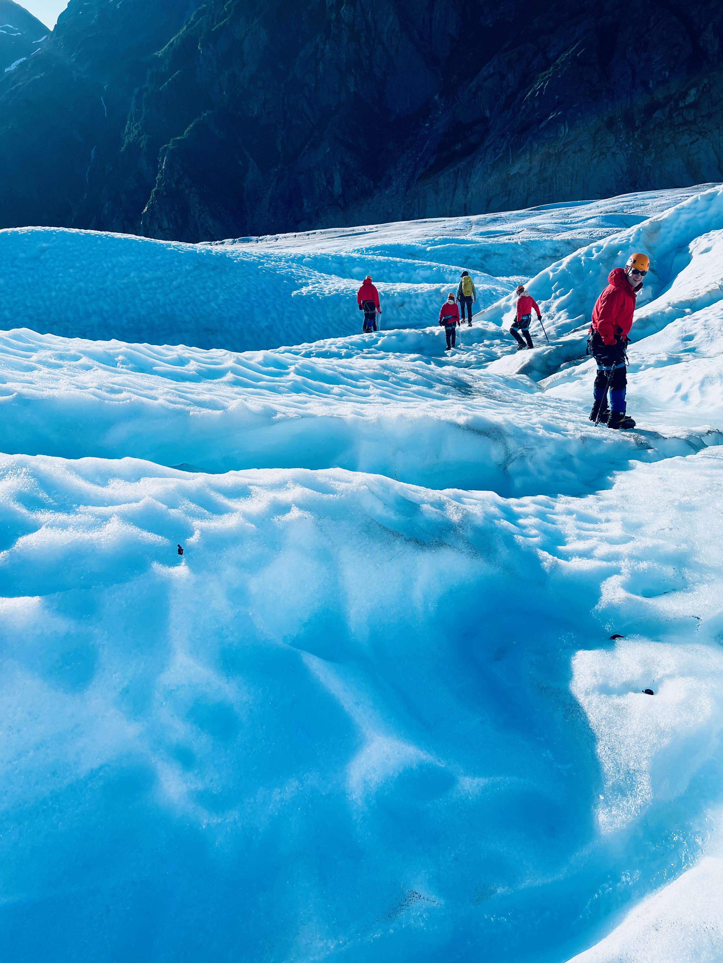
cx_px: 362
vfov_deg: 67.3
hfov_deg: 53.1
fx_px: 724
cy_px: 482
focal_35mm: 26
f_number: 1.6
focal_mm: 5.1
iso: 32
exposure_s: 1/5376
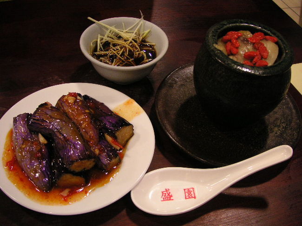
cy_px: 113
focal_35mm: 37
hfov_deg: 50.2
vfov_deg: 38.6
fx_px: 323
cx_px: 151
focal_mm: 6.1
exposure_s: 1/20
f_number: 2.8
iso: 100
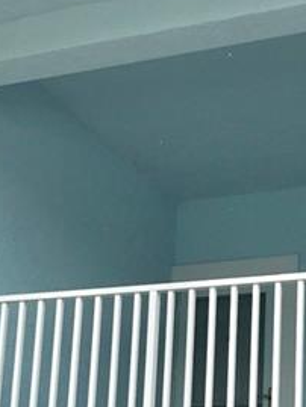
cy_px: 339
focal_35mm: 80
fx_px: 942
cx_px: 233
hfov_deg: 18.3
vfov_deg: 23.9
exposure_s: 1/1244
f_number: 1.8
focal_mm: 3.99
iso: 20
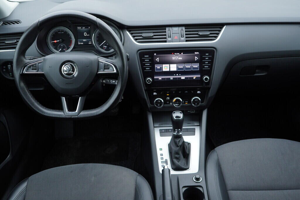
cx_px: 150
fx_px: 300
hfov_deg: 53.1
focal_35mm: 36
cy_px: 100
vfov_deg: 36.9
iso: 160
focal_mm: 24
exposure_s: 1/40
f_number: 2.8
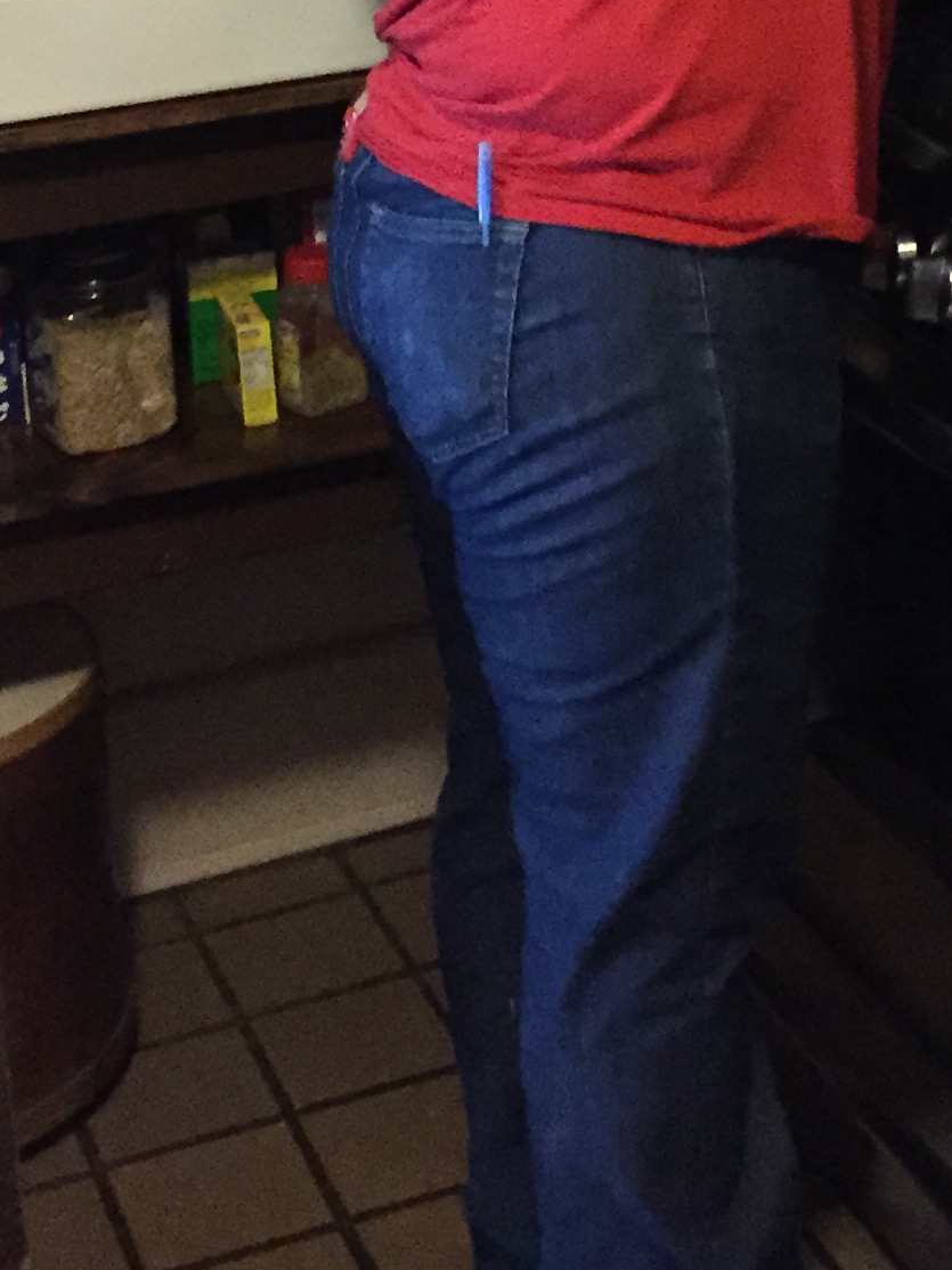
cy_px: -190
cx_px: 739
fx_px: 3118
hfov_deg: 17.2
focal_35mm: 85
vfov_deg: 21.6
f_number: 2.2
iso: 400
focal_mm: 4.15
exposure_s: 1/15
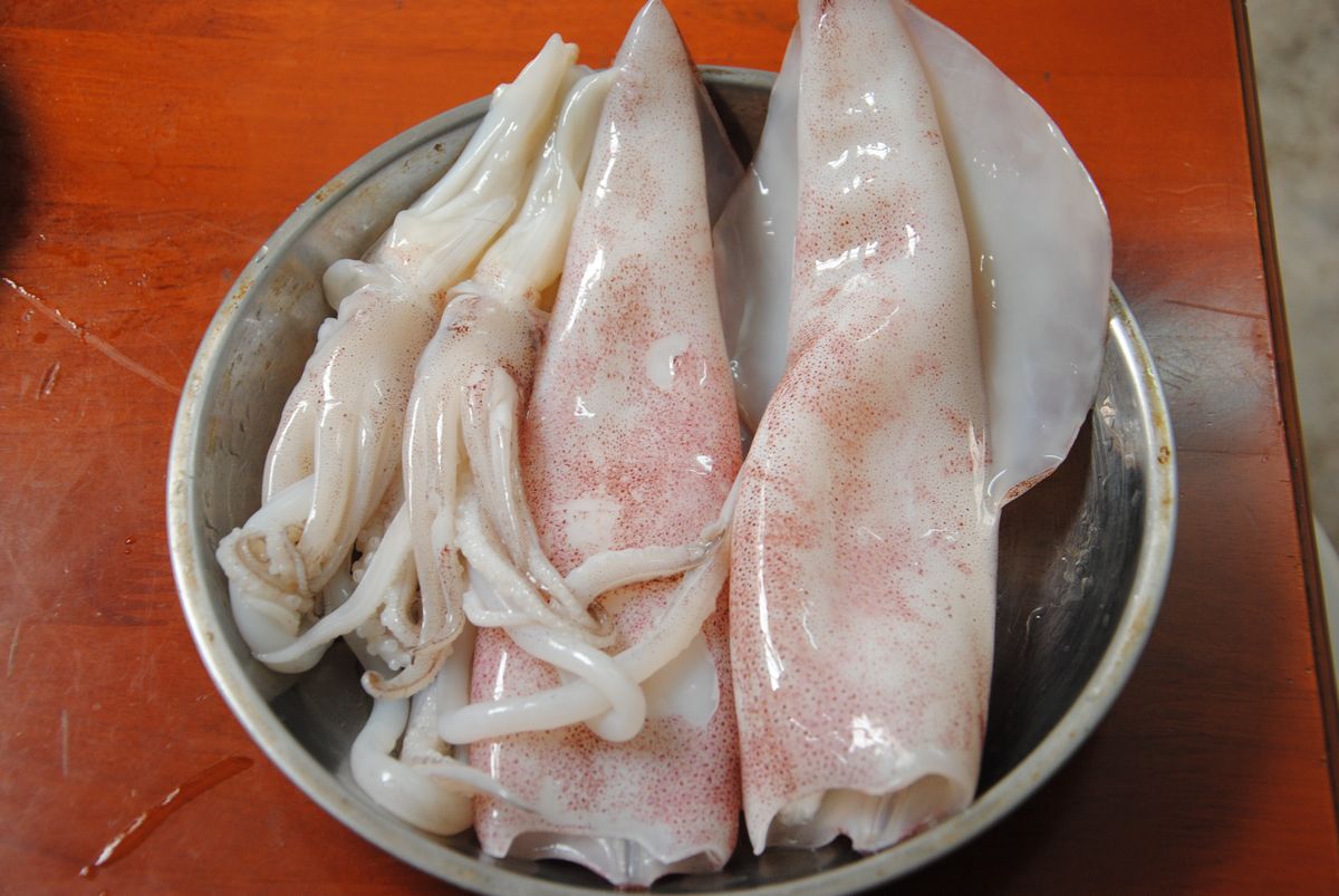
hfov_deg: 38.8
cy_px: 448
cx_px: 670
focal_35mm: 51
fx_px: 1899
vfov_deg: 26.5
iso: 400
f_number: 4.2
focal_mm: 34
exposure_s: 1/25
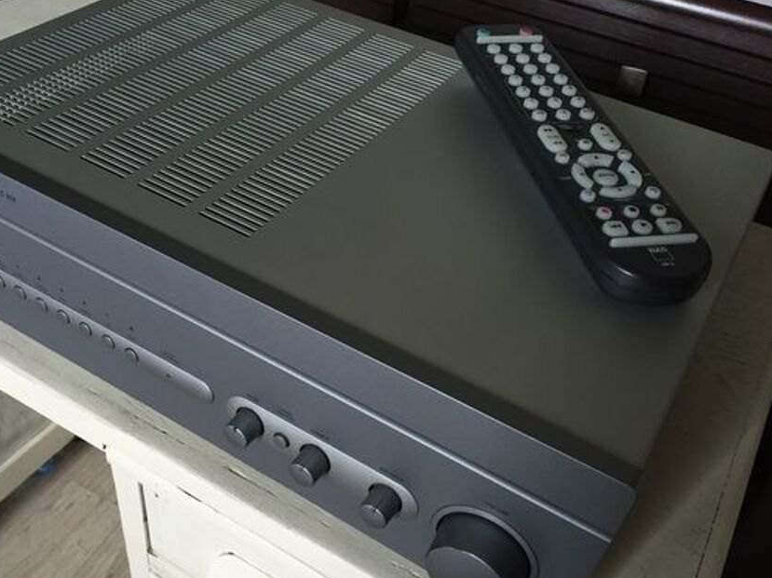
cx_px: 321
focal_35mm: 35
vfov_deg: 40.5
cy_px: 343
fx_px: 780
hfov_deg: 52.4
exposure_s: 1/33
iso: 64
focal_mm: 4.15
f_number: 2.2
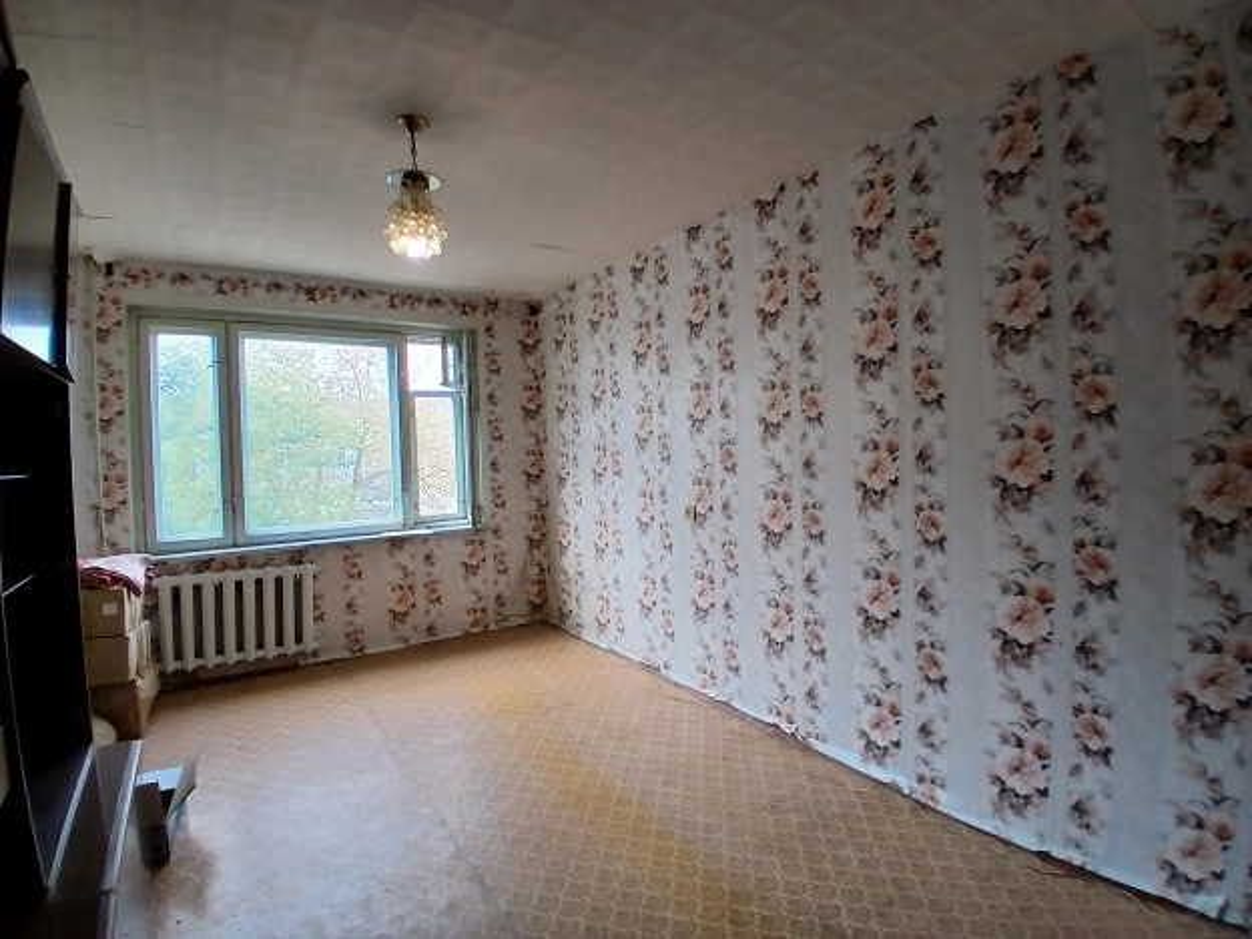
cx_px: 626
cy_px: 470
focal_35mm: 17
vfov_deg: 74.7
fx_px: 615
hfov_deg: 91.0
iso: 80
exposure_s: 1/50
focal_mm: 1.4
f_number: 2.2
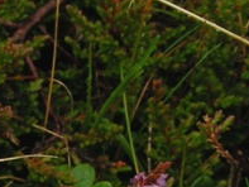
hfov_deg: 12.5
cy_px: 355
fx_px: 1108
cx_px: -57
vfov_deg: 9.1
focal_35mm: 154
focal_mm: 6.3
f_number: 3.5
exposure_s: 1/55.5
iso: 50
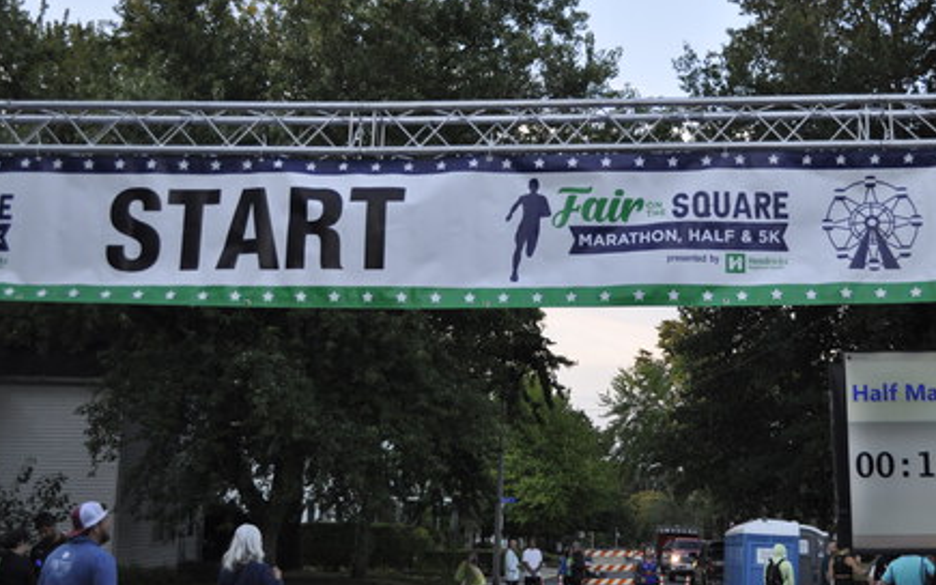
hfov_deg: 37.4
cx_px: 568
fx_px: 1378
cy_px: 227
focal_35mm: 54
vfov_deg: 23.9
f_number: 4.5
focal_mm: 28
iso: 640
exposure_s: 1/250
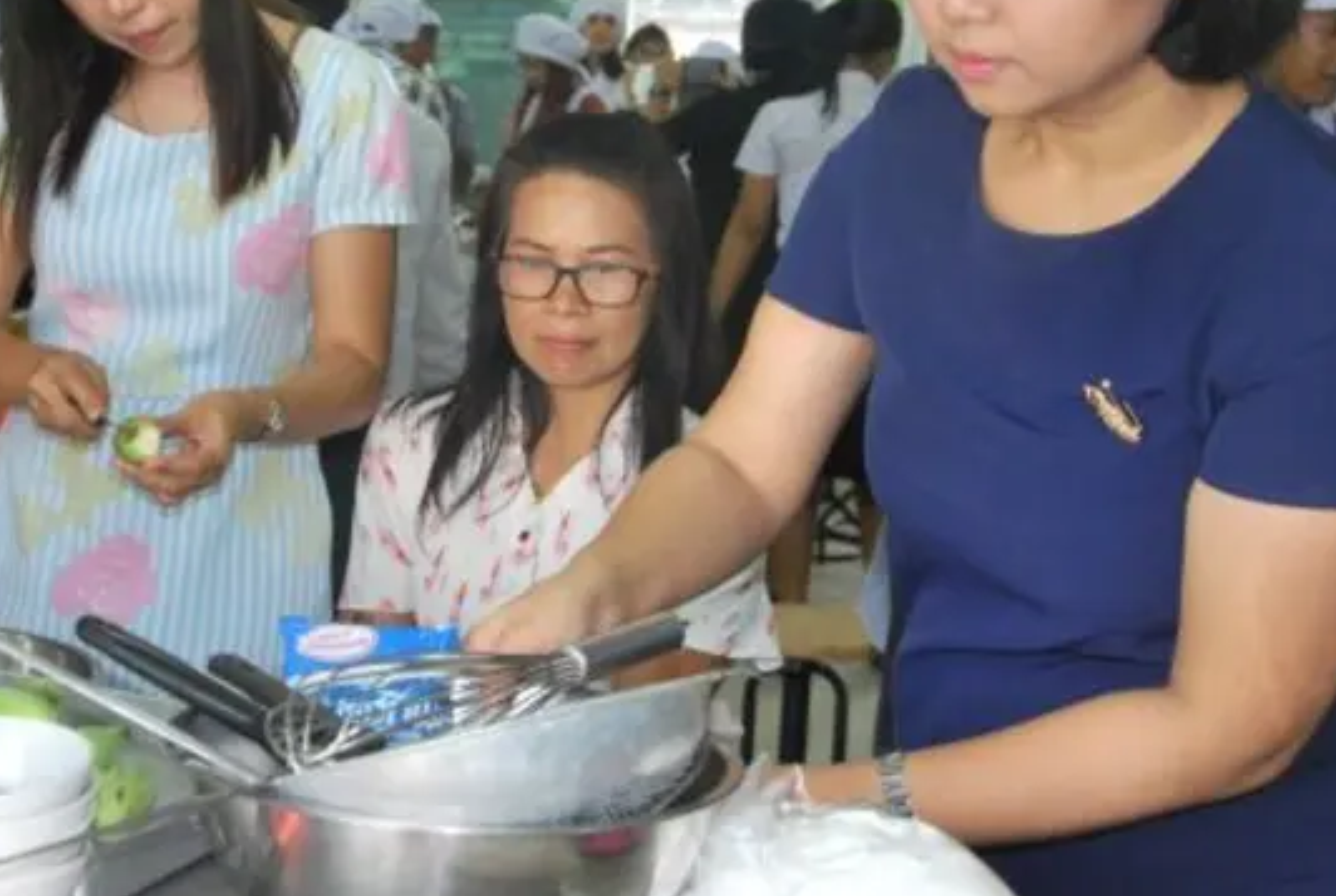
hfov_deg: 30.1
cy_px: 248
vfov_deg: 20.6
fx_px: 2454
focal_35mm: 66
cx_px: 404
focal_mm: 30
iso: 800
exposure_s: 1/100
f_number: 5
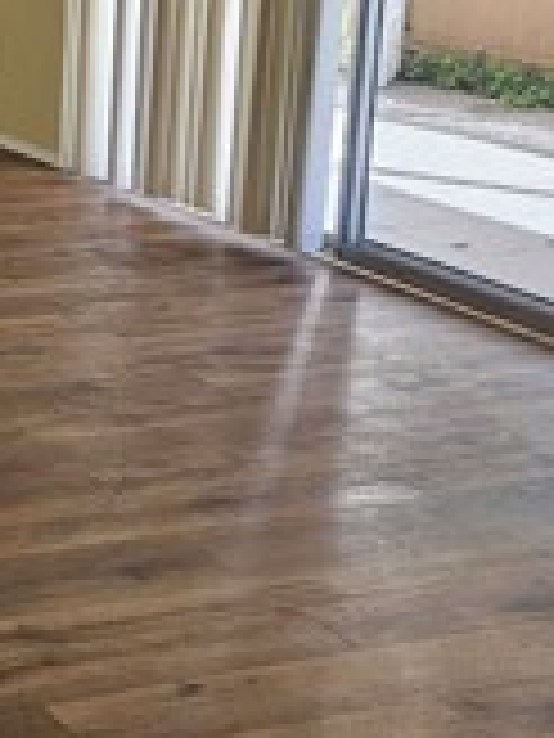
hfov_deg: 15.4
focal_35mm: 90
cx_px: -234
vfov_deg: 21.7
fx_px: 1920
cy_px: 252
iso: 100
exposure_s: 1/207
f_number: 1.8
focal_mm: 5.4
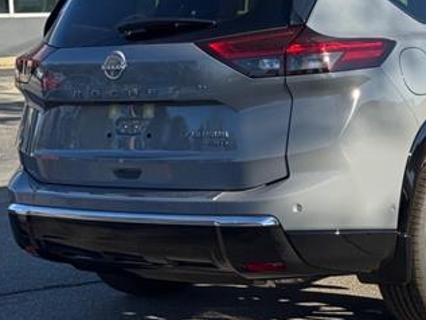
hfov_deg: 19.9
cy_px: 95
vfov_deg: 15.2
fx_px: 1194
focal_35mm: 97
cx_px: 372
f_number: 1.78
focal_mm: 6.76
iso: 64
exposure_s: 1/2110
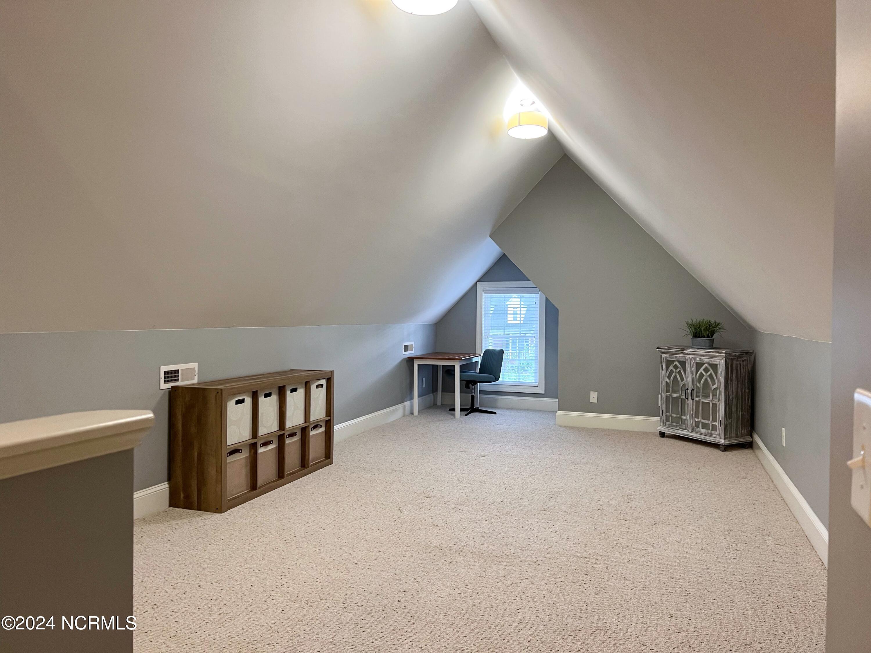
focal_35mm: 26
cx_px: 436
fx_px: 654
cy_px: 326
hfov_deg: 67.3
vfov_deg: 53.1
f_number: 1.5
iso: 160
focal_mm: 5.7
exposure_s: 1/60
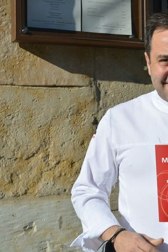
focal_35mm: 80
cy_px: 125
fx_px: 559
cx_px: 152
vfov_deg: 25.4
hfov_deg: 16.9
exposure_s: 1/350
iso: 100
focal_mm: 35
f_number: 9.5
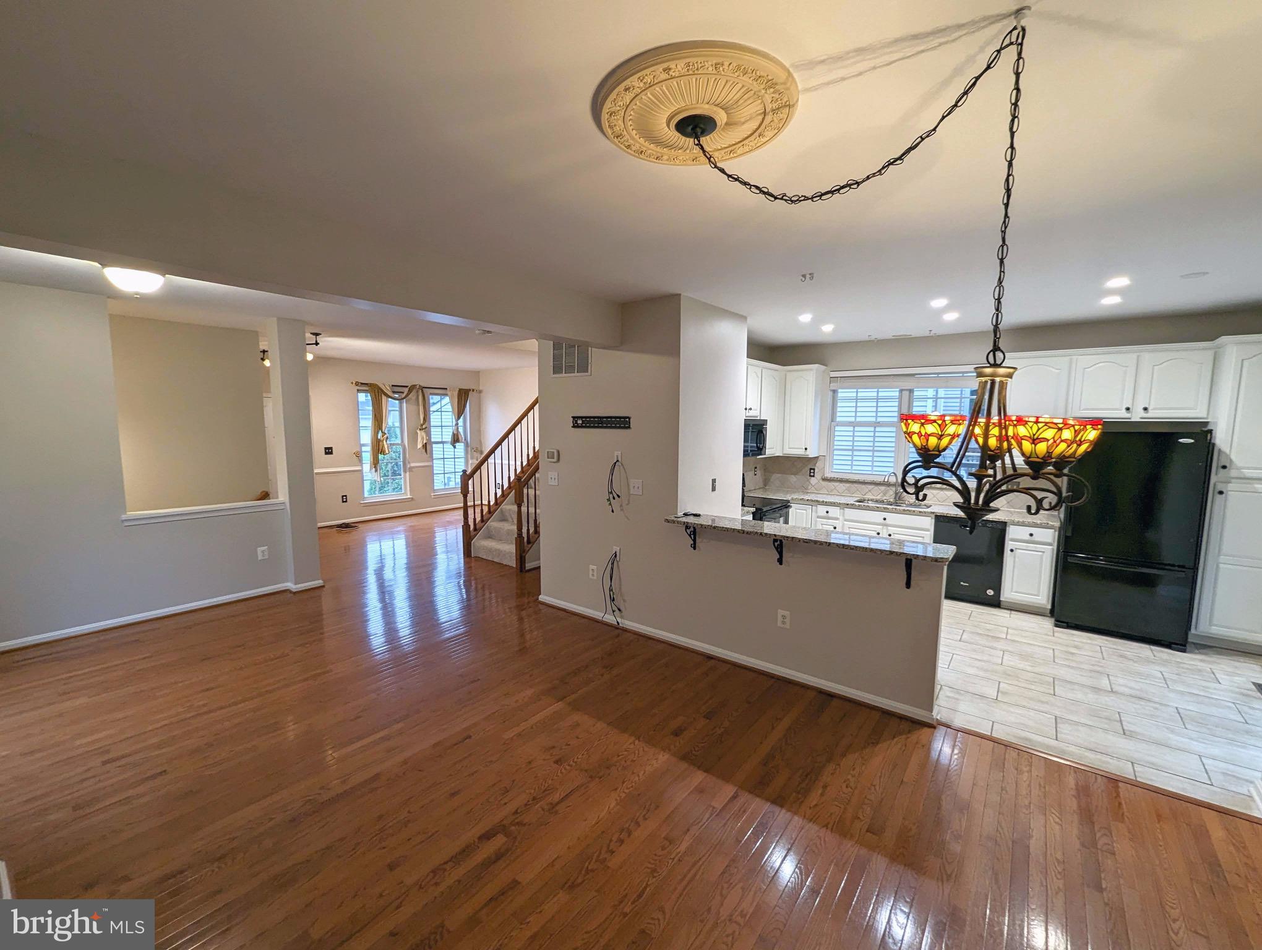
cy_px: 475
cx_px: 631
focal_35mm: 13
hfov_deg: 106.1
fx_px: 475
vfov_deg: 90.1
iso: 79
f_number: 2.2
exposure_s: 1/24
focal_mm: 1.95
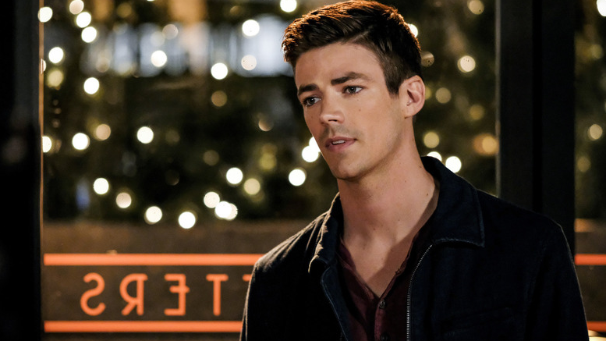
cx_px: 303
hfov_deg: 15.1
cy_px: 179
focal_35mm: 142
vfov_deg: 8.5
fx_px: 2282
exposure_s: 1/125
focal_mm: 90
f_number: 2
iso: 6400
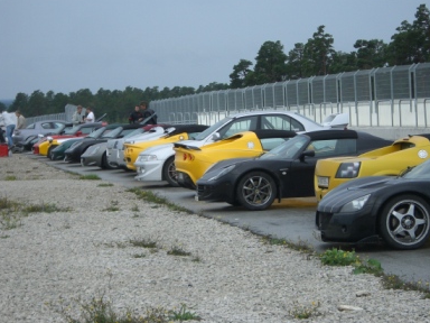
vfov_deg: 11.1
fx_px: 1652
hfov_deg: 14.8
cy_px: 140
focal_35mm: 133
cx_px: 245
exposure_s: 1/200
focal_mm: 18.6
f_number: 5.2
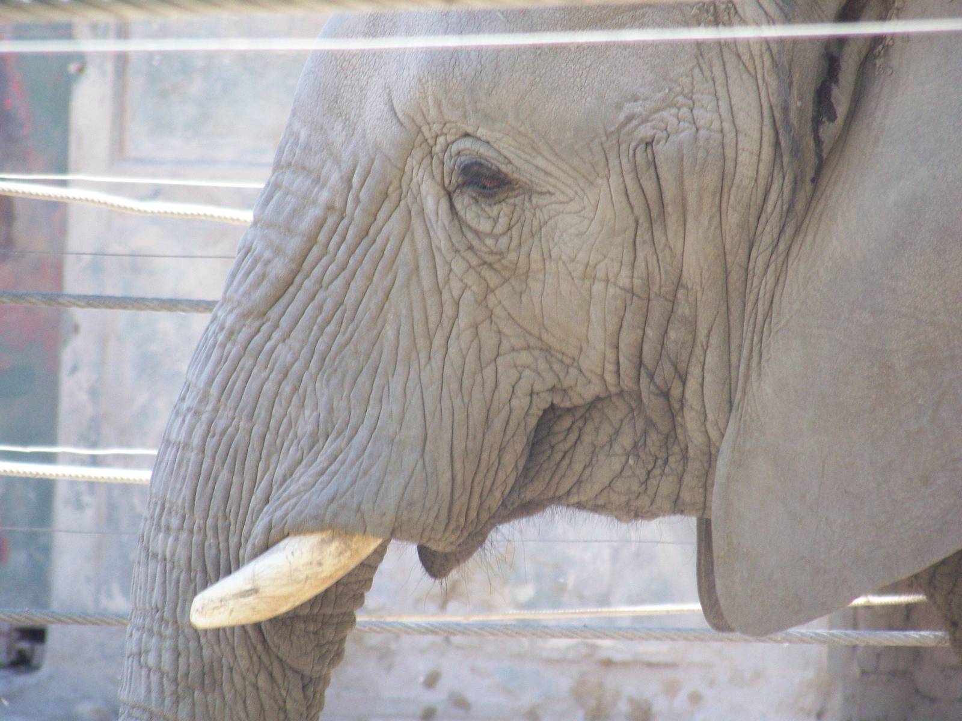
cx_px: 481
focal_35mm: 432
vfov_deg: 3.4
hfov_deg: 4.6
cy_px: 360
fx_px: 12006
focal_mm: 70.2
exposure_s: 1/100
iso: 160
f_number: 4.8
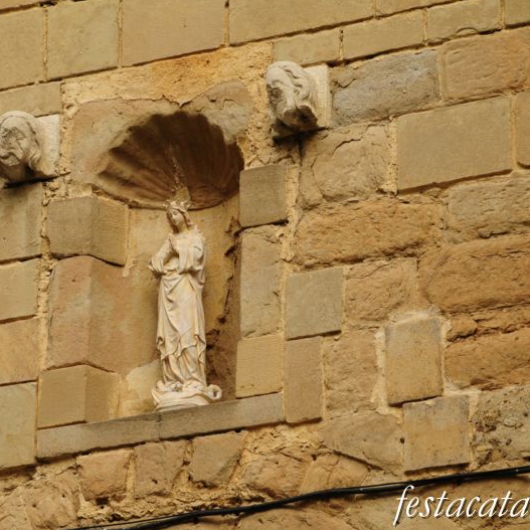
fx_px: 4515
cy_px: 264
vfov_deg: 6.7
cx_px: 220
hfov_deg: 6.7
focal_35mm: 261
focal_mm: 135
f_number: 7.1
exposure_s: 1/200
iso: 200
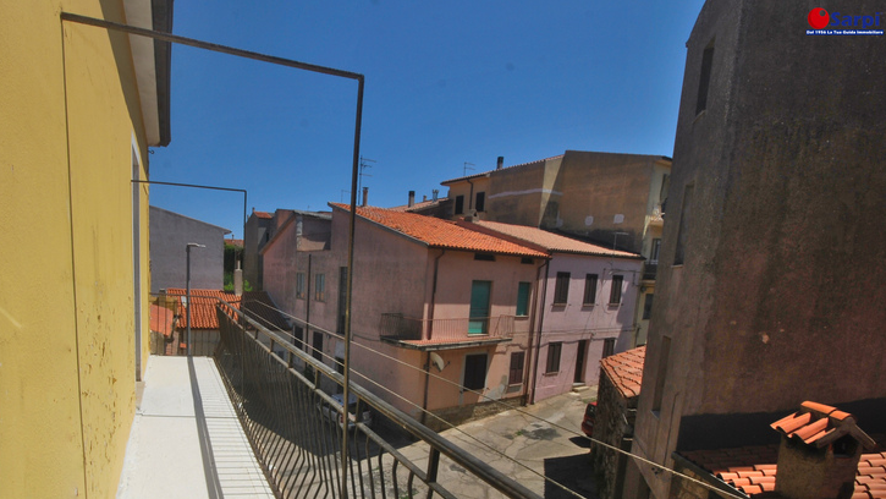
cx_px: 310
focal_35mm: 21
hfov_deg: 81.6
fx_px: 493
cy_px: 355
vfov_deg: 52.0
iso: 100
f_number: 14
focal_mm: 10
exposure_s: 1/200
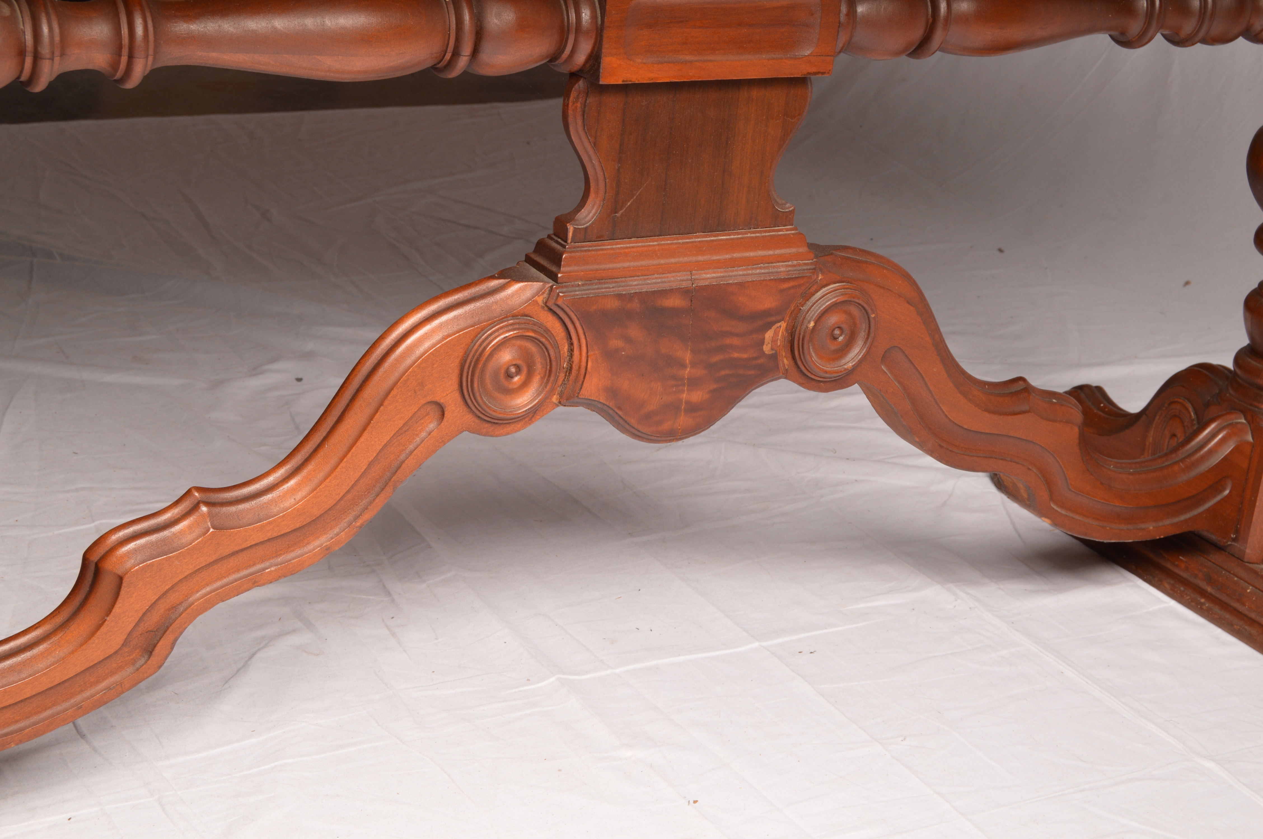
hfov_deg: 33.4
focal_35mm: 60
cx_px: 632
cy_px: 420
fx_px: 2103
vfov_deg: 22.6
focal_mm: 40
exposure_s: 1/125
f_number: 10
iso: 200
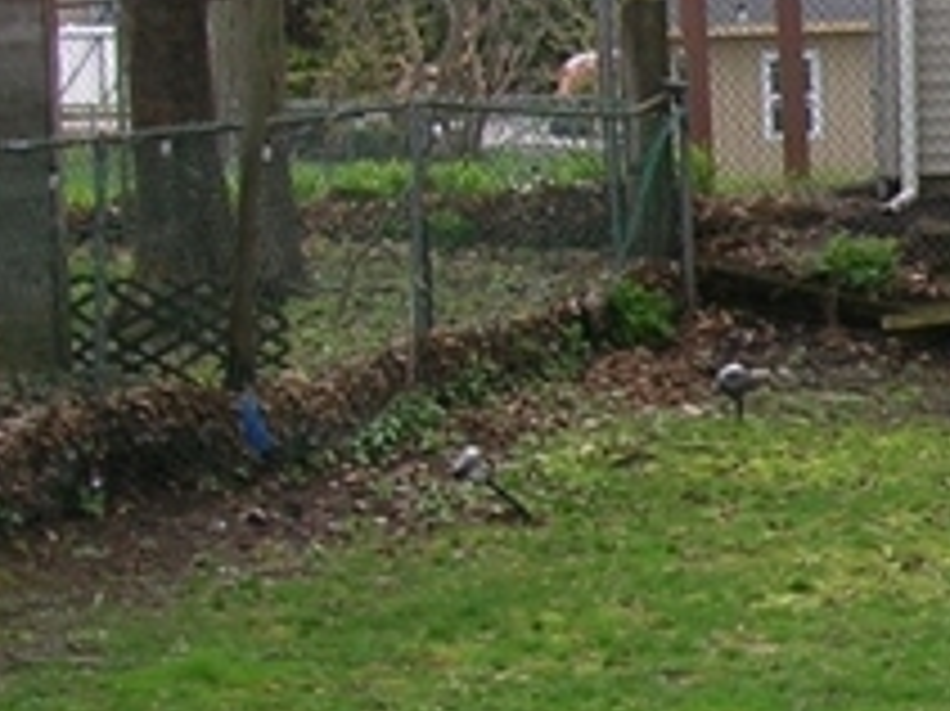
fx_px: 4526
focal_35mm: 165
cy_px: 356
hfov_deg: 11.3
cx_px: 1607
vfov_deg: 9.0
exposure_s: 1/42
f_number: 4.9
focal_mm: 5.7
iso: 50
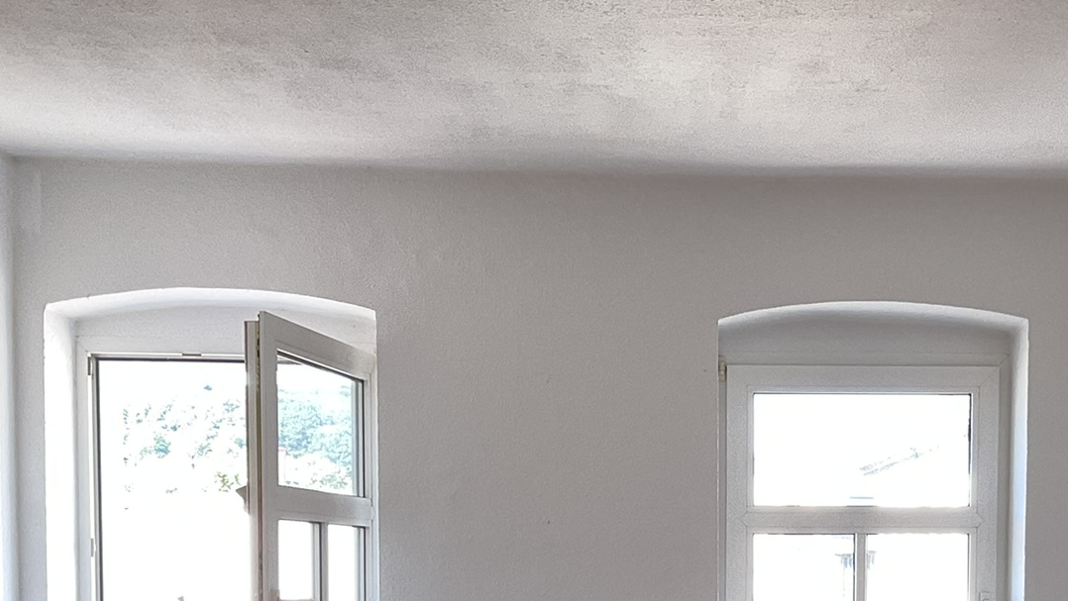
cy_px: 666
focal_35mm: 60
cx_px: 696
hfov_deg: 34.6
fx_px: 1700
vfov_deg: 19.2
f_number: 1.8
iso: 64
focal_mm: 3
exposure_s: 1/69
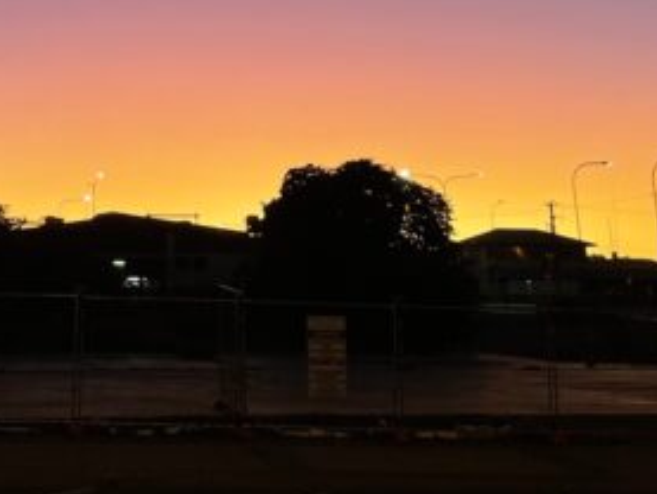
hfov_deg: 26.3
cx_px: 100
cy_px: -162
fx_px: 1367
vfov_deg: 18.9
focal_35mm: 72
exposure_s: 1/100
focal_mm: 4.2
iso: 64
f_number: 1.6
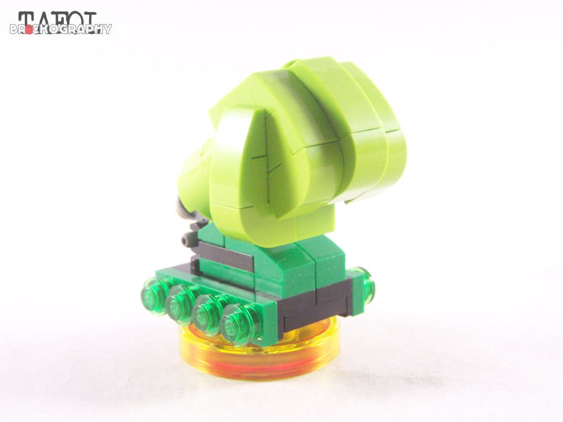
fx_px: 1090
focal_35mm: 67
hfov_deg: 29.0
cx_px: 282
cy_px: 211
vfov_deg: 21.9
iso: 400
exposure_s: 1/60
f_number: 3.2
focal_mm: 11.1
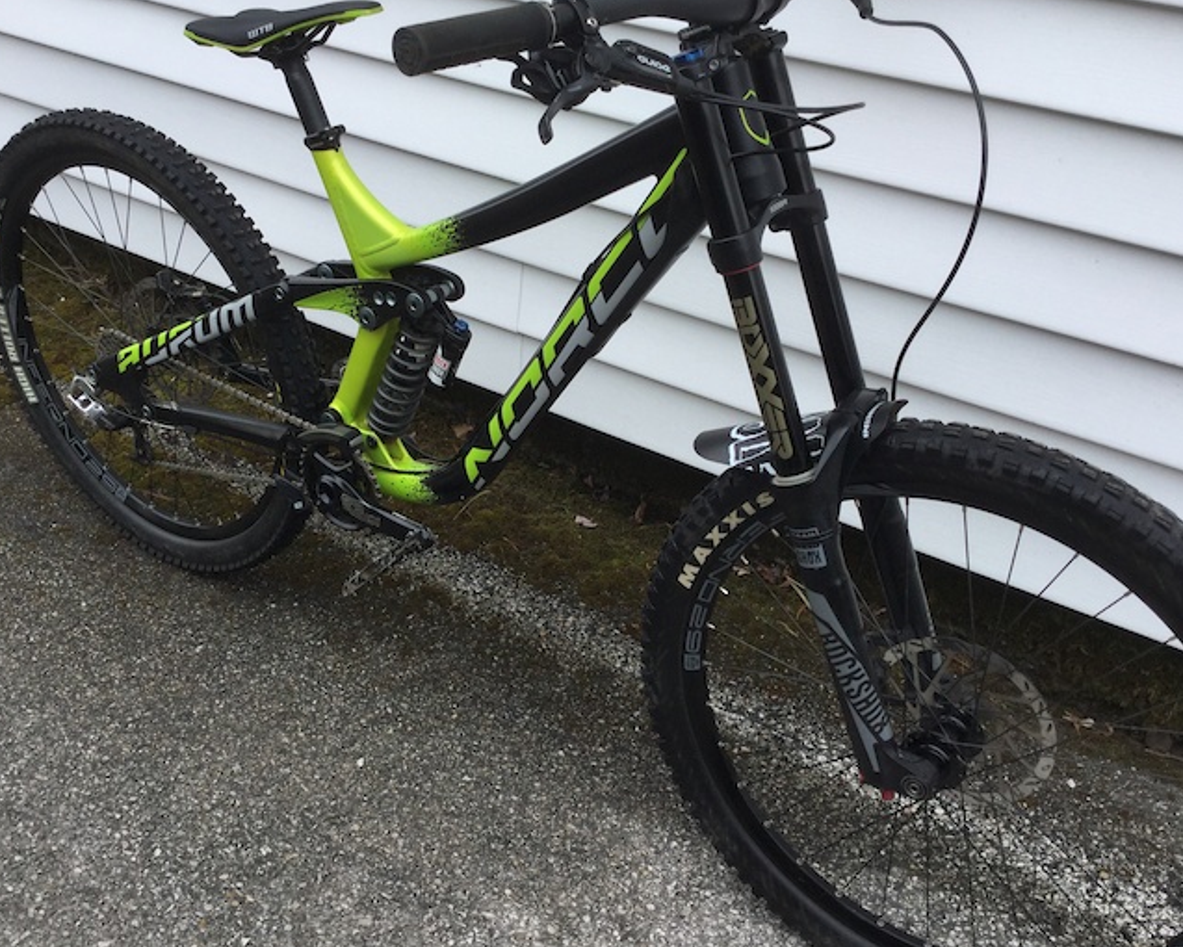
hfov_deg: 47.9
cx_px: 540
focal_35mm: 38
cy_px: 459
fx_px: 1331
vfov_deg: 39.2
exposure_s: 1/424
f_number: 2.4
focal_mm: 3.3
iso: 25
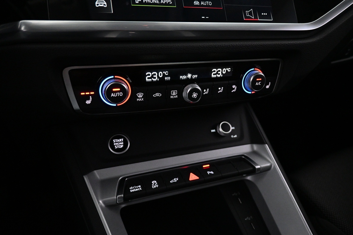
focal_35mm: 24
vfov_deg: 53.1
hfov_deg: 73.7
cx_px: 176
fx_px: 235
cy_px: 118
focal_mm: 16
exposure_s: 1/80
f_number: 3.5
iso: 4000
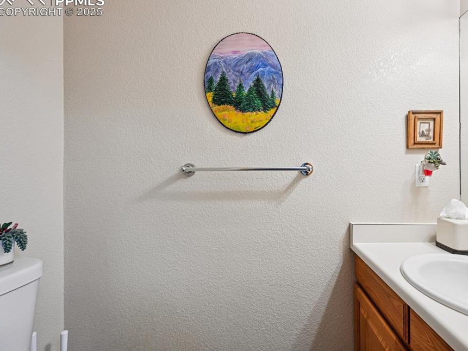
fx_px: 216
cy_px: 171
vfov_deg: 78.1
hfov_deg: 93.6
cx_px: 274
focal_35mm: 16
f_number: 8
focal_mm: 14
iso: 280
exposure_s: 1/15
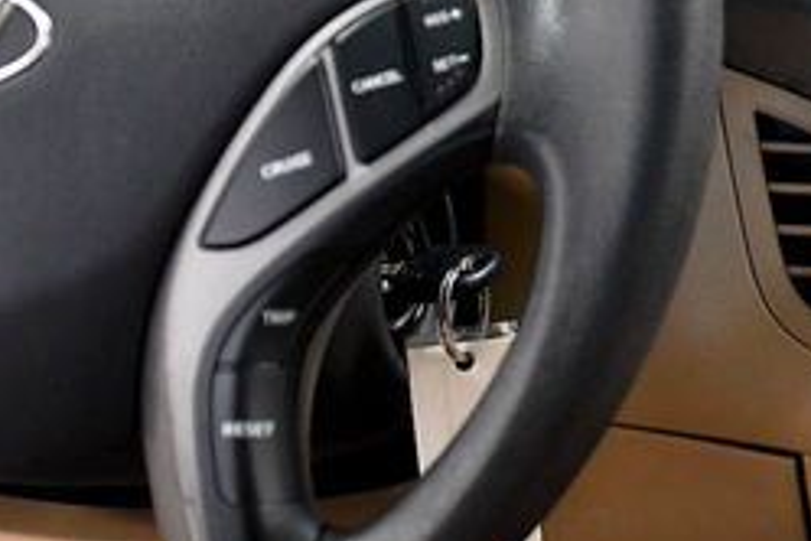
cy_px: 31
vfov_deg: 11.5
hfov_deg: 16.6
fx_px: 2658
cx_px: 961
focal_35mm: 118
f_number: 3.5
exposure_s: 1/320
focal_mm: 31
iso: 2500
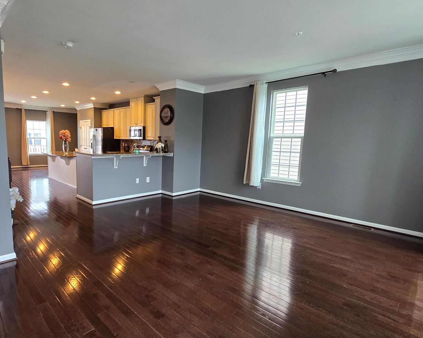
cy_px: 174
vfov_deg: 73.8
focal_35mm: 18
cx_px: 158
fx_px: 225
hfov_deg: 84.7
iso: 200
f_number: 2.2
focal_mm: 2.2
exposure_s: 1/60
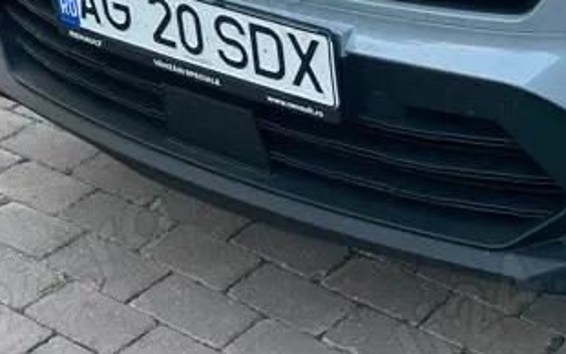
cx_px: 570
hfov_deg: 22.4
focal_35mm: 89
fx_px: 1373
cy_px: -120
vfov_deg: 14.1
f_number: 1.6
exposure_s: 1/121
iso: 64
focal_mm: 4.2
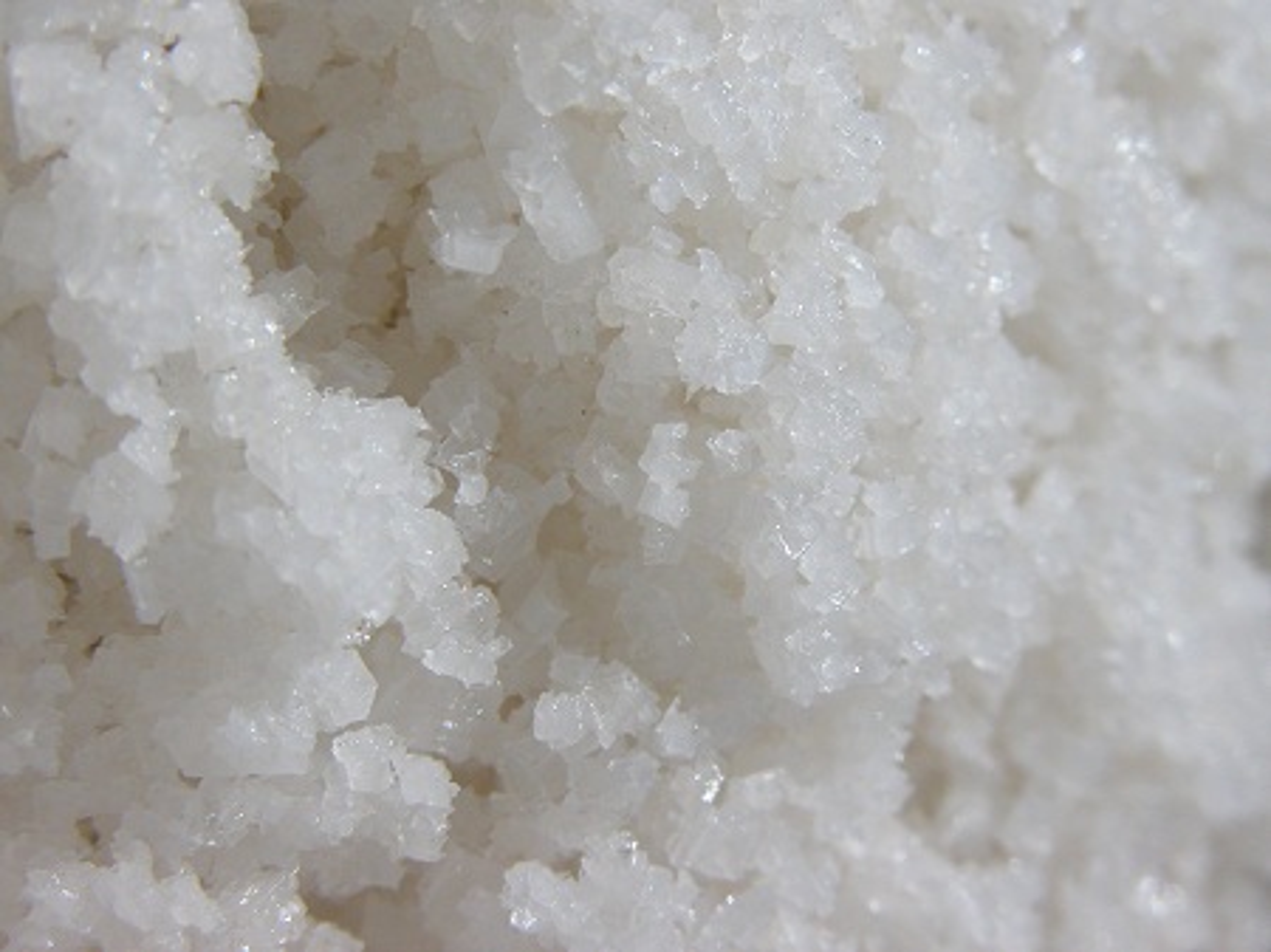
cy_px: 476
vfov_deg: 15.9
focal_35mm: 93
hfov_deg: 21.1
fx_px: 3413
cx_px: 636
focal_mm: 23.7
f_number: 7.1
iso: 100
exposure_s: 1/1639
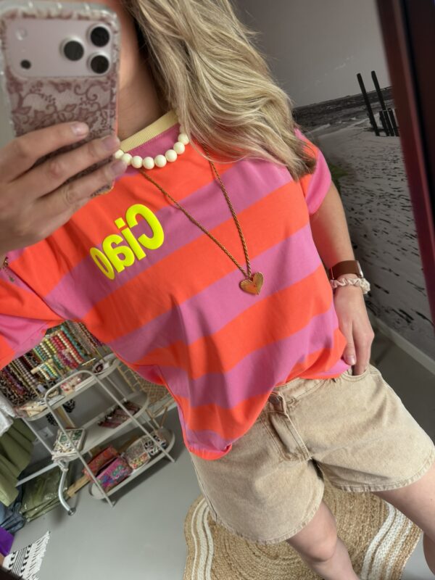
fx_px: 402
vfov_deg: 71.6
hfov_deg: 56.8
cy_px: 290
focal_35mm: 24
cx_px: 218
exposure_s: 1/78
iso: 200
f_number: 1.78
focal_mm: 6.76
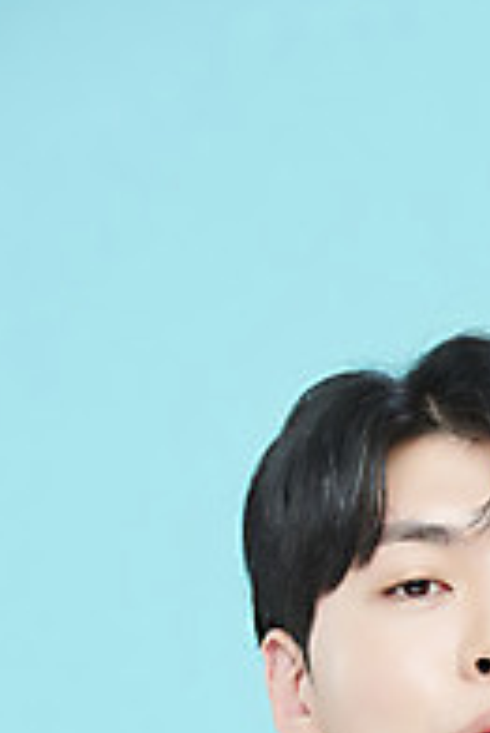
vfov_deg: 5.0
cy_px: 640
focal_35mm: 408
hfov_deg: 3.4
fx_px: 8315
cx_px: 440
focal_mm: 200
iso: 64
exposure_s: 1/125
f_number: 7.1
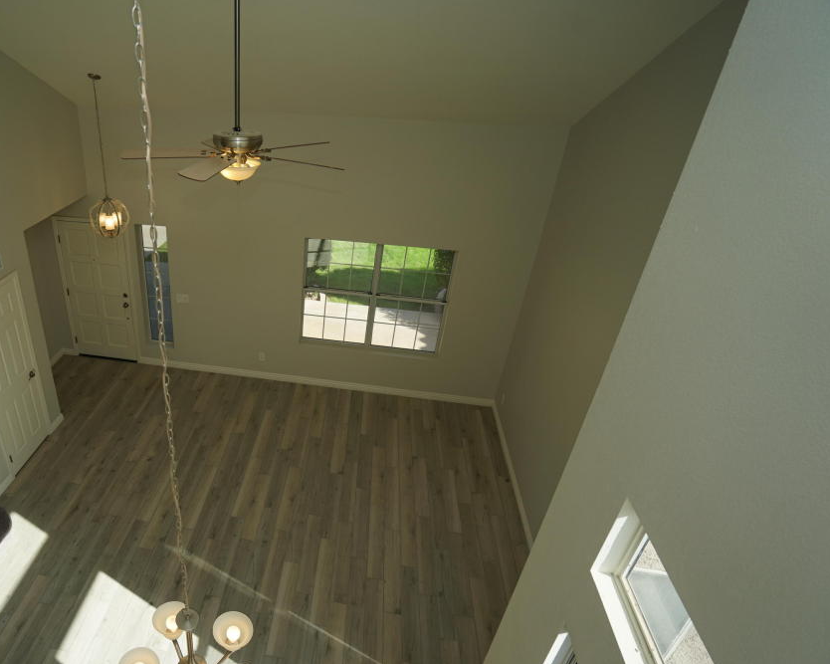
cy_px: 332
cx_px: 260
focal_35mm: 22
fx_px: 540
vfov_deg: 63.1
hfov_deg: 72.2
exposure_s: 1/160
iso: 160
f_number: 4
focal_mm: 17
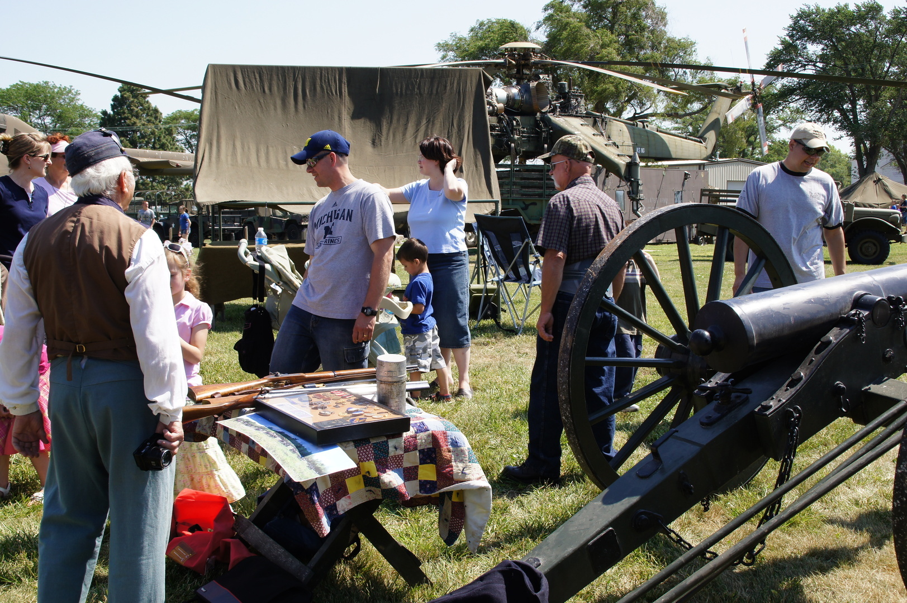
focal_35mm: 45
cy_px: 302
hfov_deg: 43.6
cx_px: 454
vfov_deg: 29.8
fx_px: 1133
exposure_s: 1/80
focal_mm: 30
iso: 100
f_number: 10
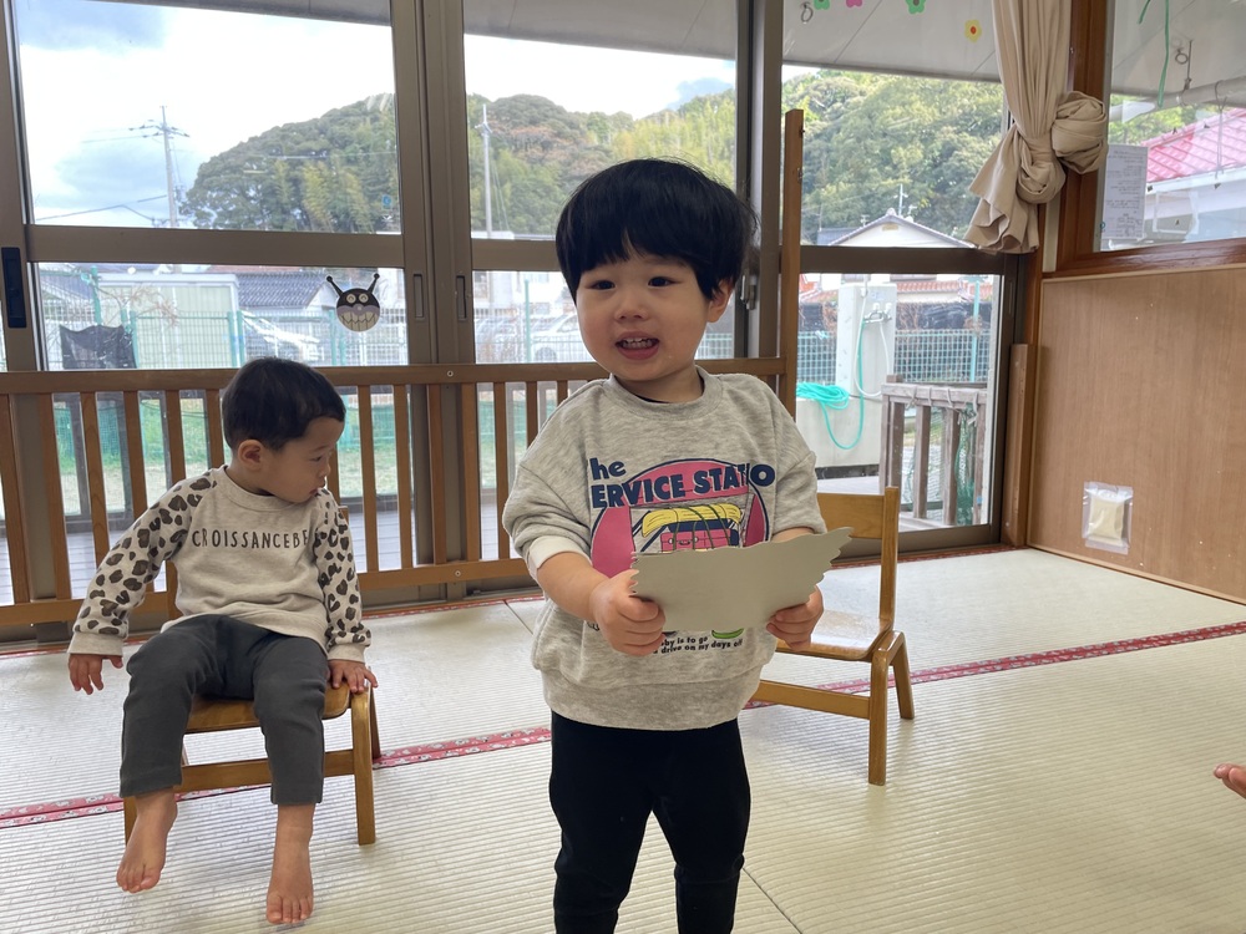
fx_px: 936
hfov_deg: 67.3
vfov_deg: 53.1
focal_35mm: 26
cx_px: 623
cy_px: 467
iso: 40
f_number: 1.6
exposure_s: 1/120
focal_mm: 4.2
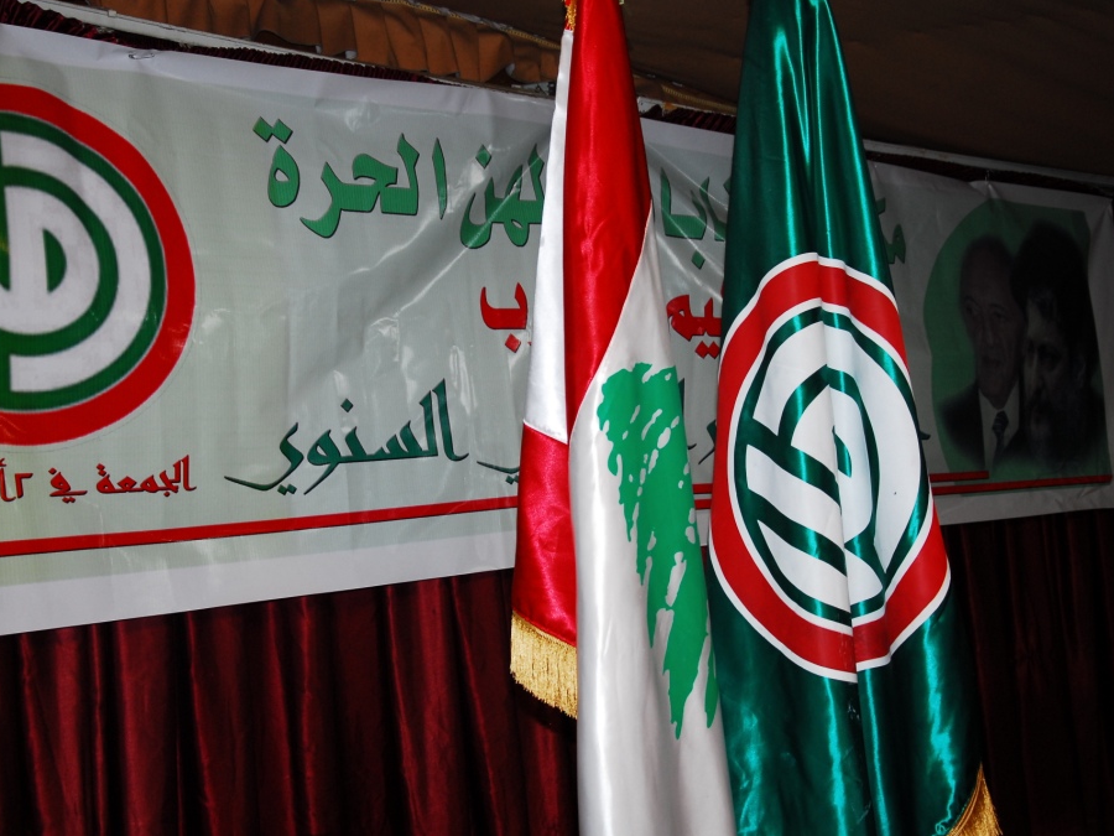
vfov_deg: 31.5
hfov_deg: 41.2
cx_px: 578
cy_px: 414
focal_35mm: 46
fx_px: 1480
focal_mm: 28
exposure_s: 1/60
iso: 500
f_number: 4.2
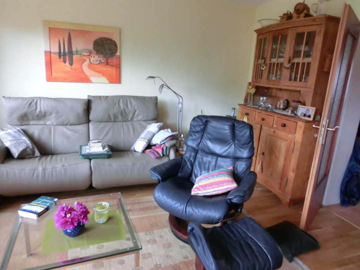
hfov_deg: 71.6
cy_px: 135
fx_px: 250
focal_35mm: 24
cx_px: 180
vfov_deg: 56.8
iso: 640
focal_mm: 4.24
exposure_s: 1/60
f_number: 3
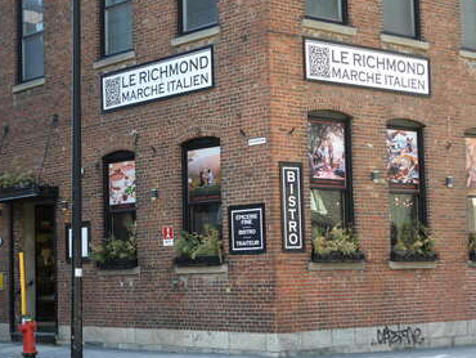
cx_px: 189
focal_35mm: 79
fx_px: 1087
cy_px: 179
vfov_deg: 18.7
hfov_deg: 24.7
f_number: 3.5
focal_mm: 11.7
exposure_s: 1/80
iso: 100
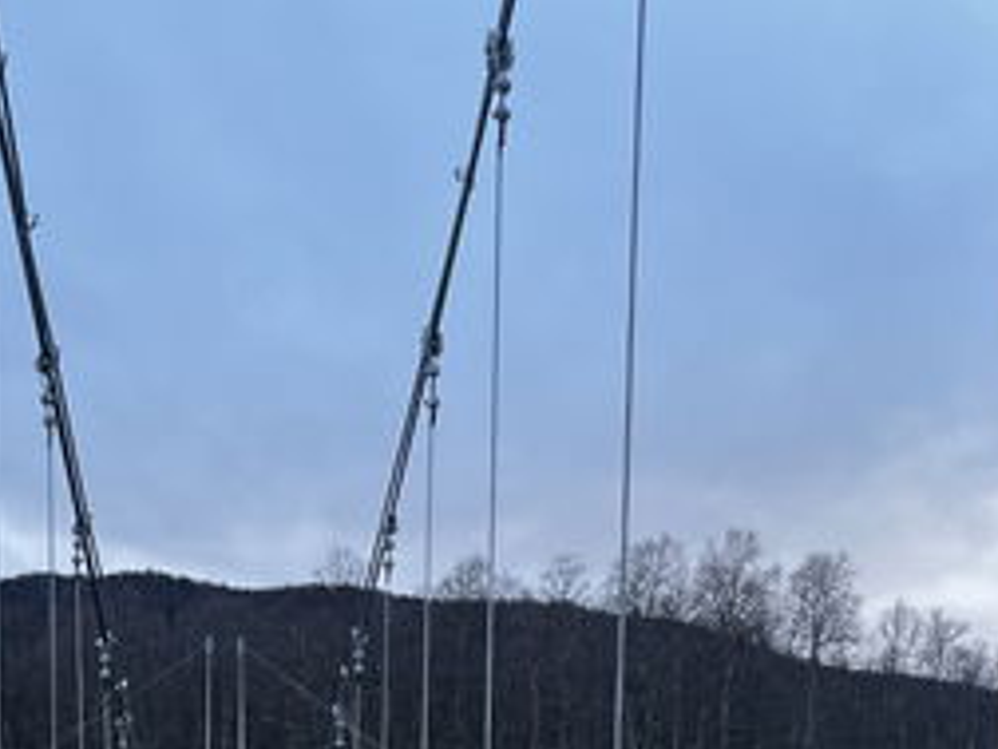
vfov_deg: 20.7
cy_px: 911
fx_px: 1903
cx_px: 222
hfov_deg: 28.8
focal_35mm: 66
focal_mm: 5.1
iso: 64
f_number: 1.6
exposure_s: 1/121
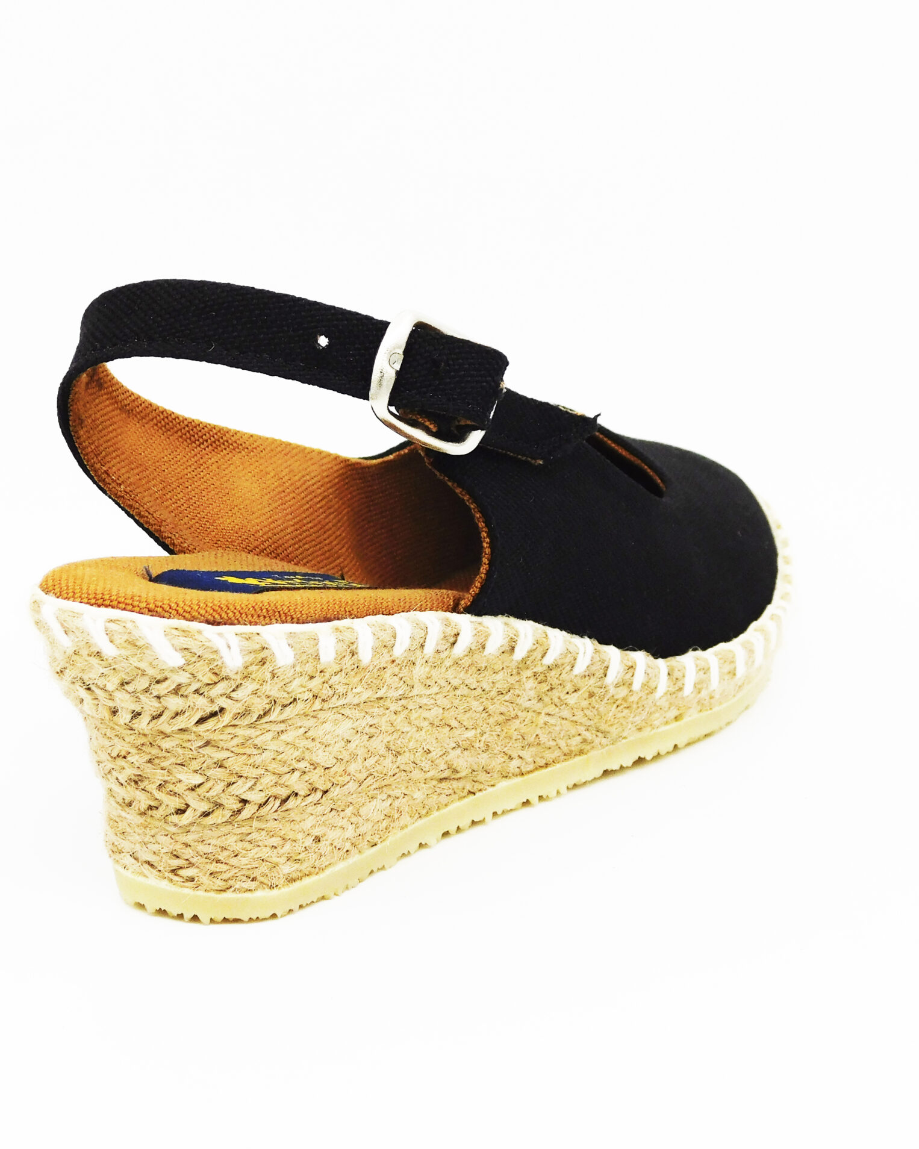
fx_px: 3162
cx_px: 400
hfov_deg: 16.5
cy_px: 573
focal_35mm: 93
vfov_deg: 20.6
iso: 125
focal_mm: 12.6
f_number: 4.3
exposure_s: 1/400
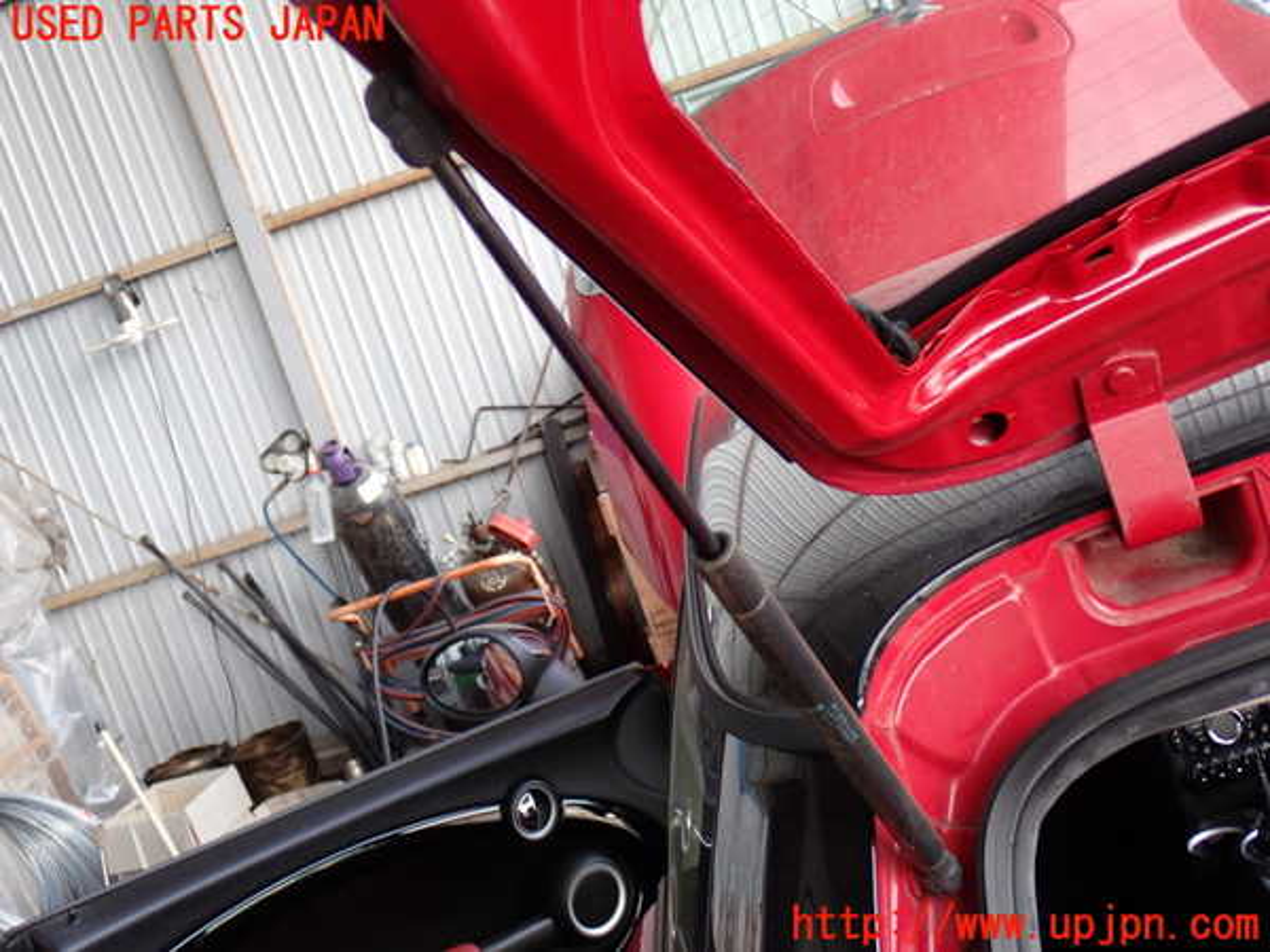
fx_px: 1724
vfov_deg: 30.9
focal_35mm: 47
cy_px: 476
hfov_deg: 40.4
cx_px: 635
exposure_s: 1/60
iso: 200
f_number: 3.1
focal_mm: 8.4
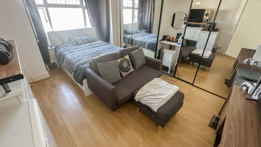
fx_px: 111
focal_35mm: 16
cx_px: 128
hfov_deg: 99.4
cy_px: 63
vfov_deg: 66.8
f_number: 2.2
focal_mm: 2.22
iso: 320
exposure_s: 1/99
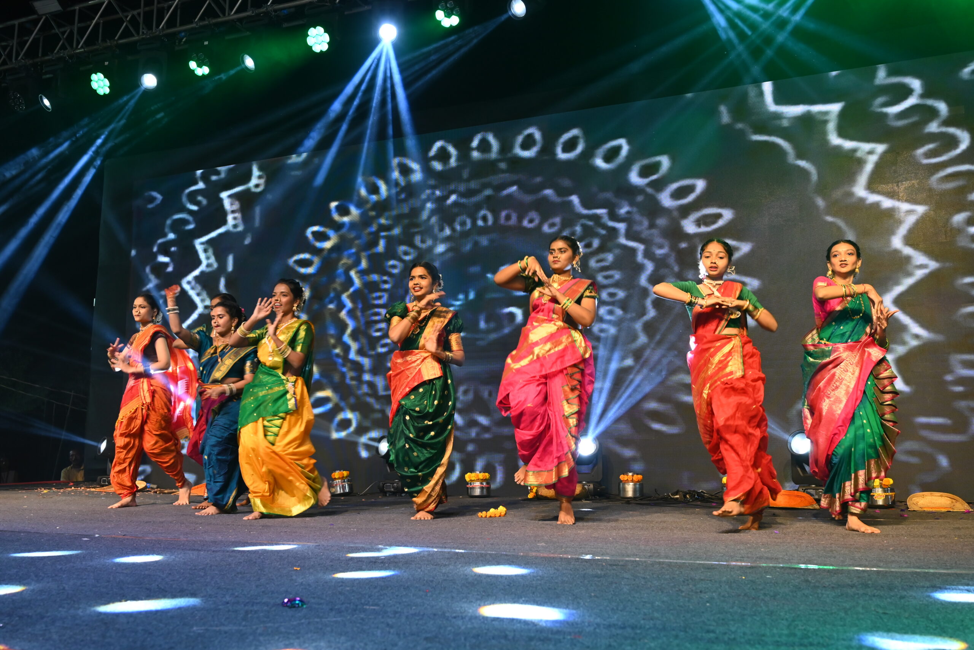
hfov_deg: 57.2
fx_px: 893
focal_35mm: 33
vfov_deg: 40.0
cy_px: 325
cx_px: 487
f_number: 5.6
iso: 1250
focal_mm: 33
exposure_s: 1/160
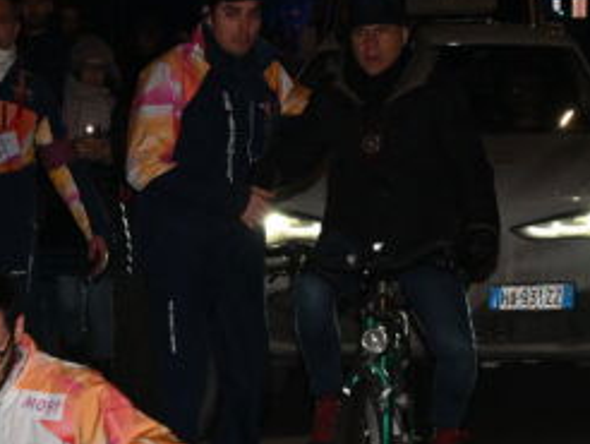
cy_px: 529
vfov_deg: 10.3
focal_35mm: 142
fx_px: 2423
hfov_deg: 13.7
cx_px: -14
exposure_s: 1/200
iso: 1600
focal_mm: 50
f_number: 7.1
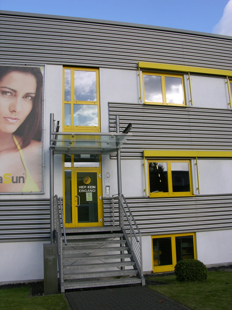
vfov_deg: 52.6
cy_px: 155
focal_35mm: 35
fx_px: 313
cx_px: 116
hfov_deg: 40.7
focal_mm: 8.9
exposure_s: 1/175
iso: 50
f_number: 5
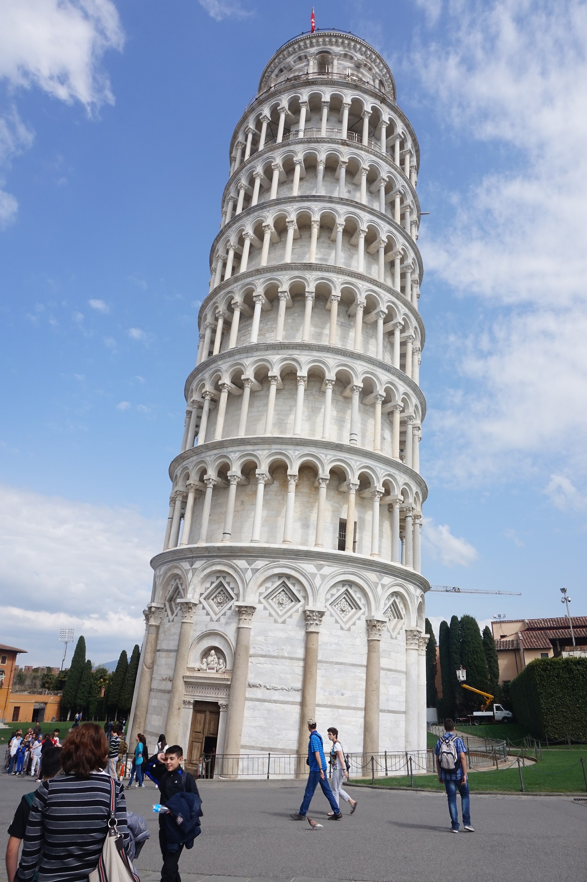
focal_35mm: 24
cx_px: 294
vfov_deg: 73.8
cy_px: 441
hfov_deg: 53.1
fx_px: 588
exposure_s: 1/100
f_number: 14
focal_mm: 16
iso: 100
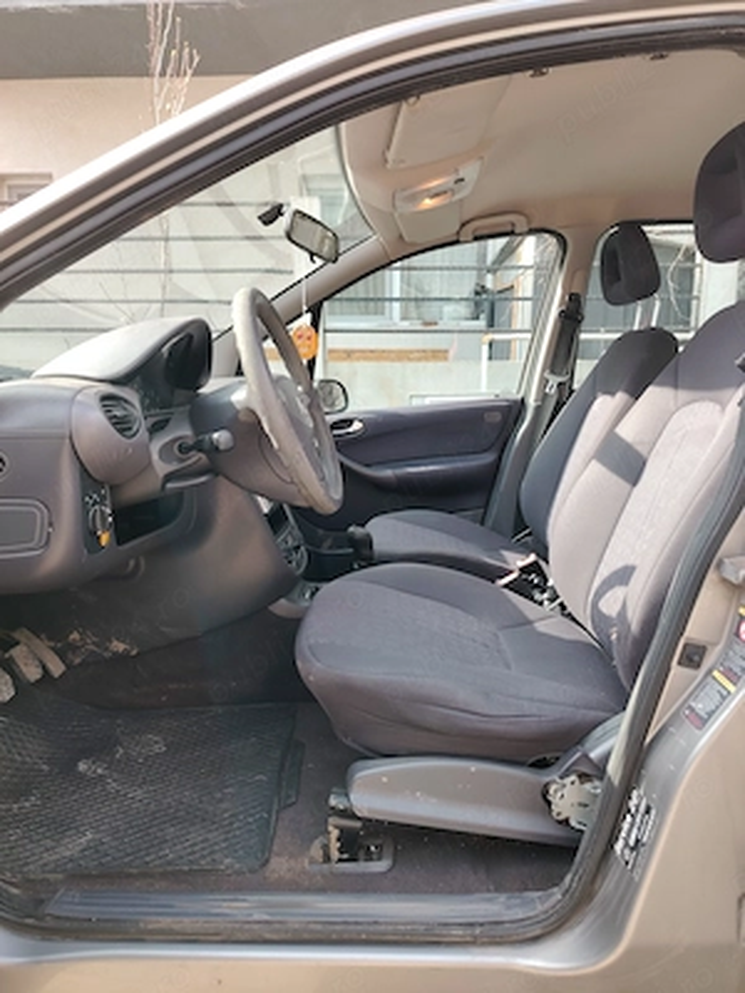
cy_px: 496
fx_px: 689
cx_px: 372
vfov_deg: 71.6
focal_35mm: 24
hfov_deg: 56.8
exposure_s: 1/107
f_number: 1.75
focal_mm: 5.25
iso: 100
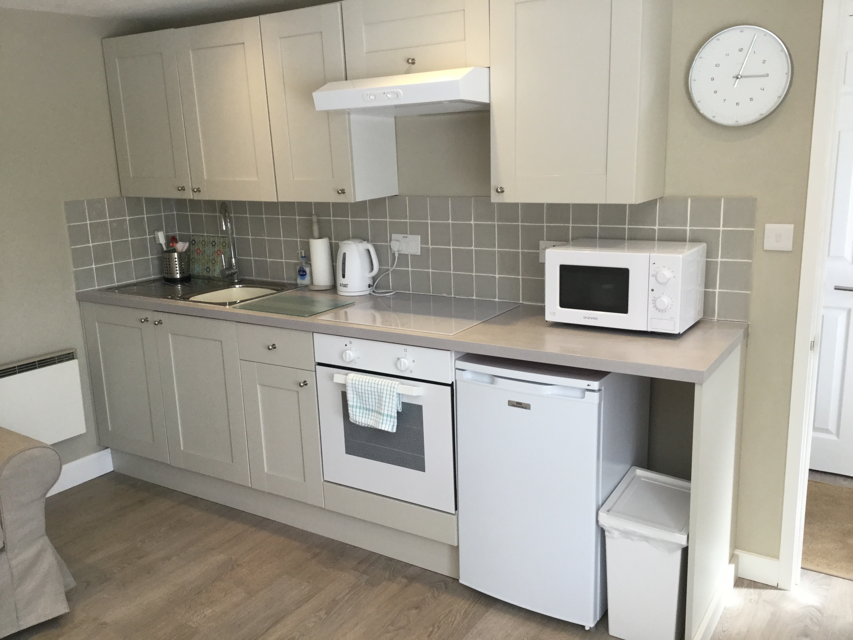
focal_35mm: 31
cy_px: 320
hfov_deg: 58.4
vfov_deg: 45.4
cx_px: 426
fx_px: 764
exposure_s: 1/33
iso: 32
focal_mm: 3.3
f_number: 2.4
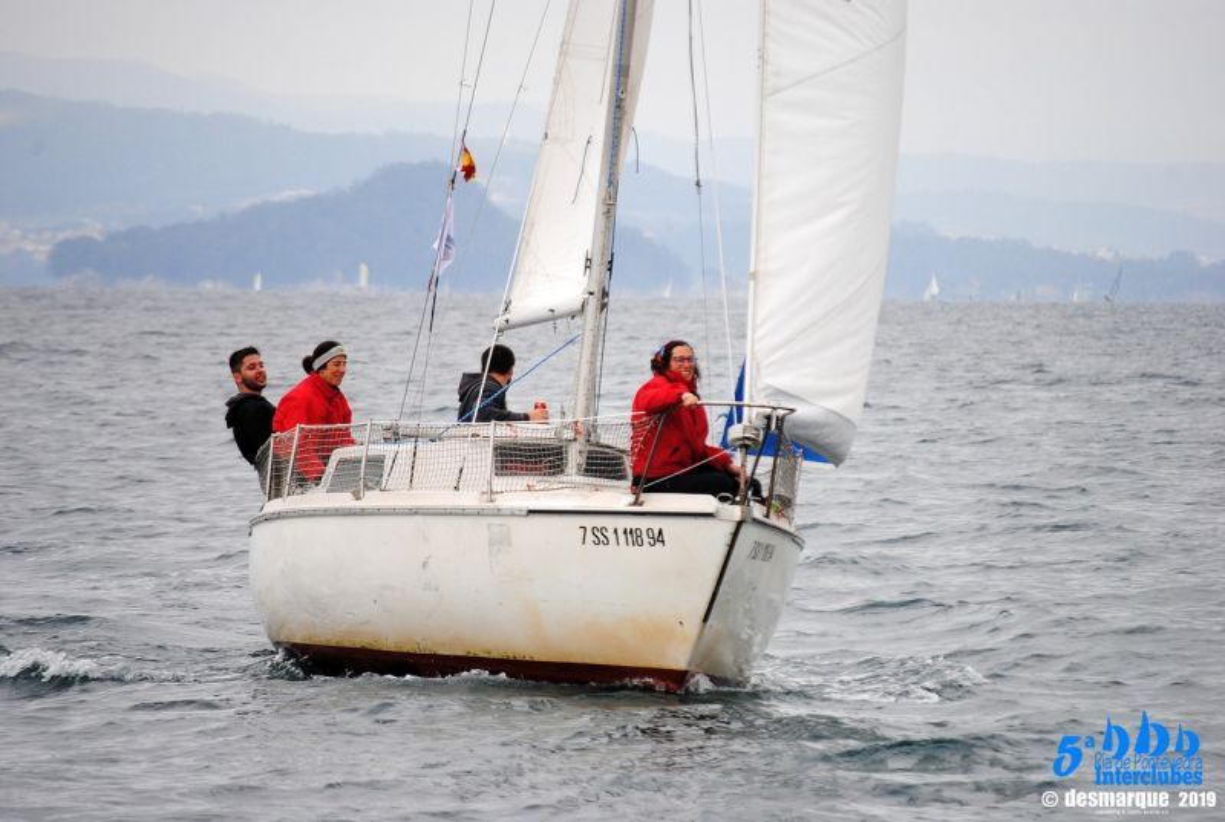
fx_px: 10229
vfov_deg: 4.6
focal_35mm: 300
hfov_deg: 6.9
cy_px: 411
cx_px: 612
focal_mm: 200
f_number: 5.6
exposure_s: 1/500
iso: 250
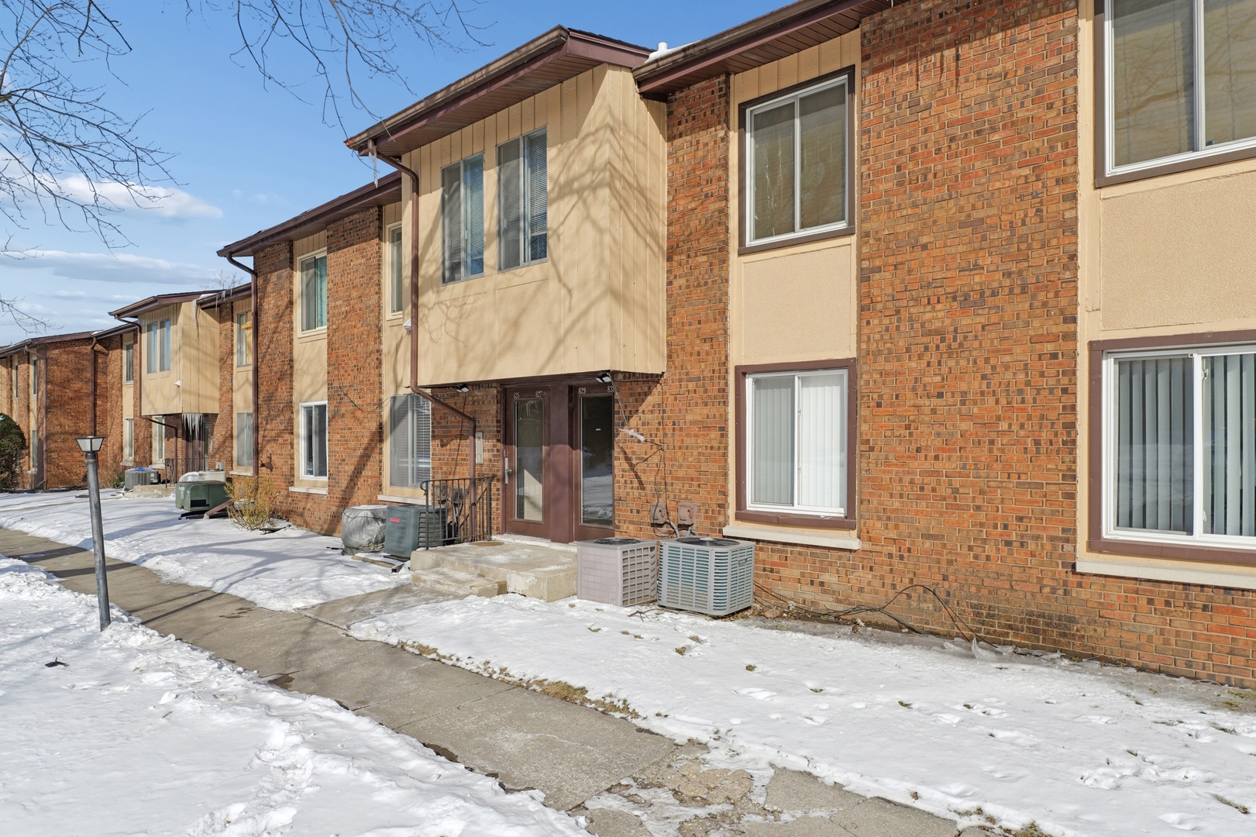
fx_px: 698
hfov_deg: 84.0
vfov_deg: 61.9
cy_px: 418
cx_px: 628
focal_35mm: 20
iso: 100
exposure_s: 1/400
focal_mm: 20
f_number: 7.1
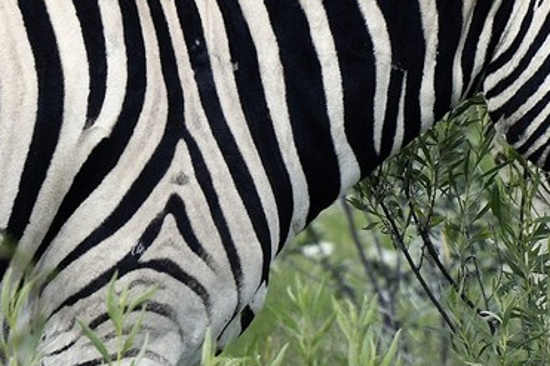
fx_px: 18462
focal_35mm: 1209
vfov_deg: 1.1
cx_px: 1182
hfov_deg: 1.7
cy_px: 178
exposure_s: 1/1250
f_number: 6.3
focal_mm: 280
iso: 400
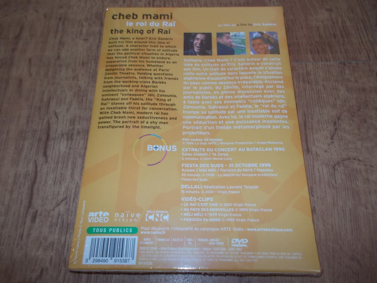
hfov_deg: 61.7
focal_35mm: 29
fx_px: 316
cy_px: 142
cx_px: 188
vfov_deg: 48.2
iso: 200
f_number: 3.3
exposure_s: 1/30
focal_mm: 4.1
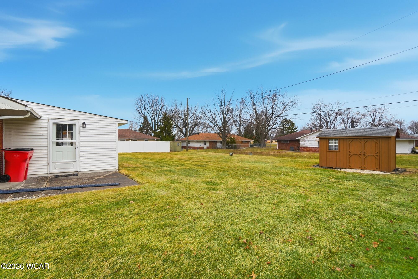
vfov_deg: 77.3
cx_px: 209
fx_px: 174
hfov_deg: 100.4
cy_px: 140
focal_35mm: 15
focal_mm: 10
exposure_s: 1/2500
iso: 100
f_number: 4
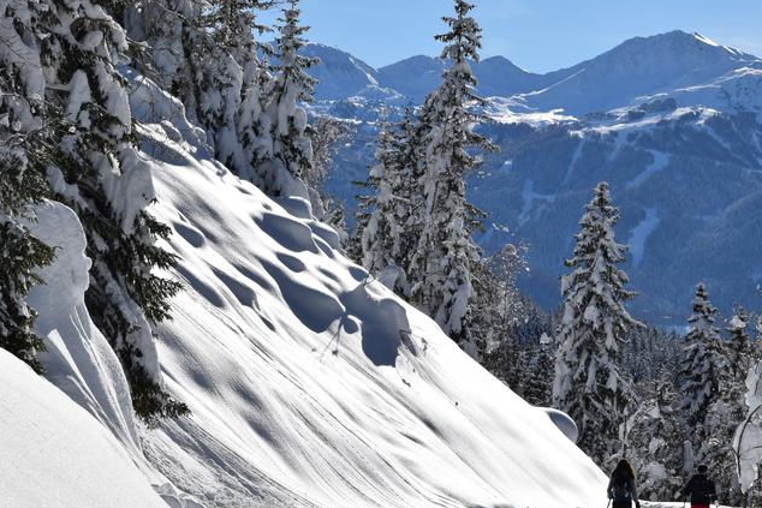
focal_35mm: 132
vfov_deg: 10.4
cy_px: 271
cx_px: 504
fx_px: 2794
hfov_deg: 15.5
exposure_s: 1/640
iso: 200
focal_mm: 62
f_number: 13
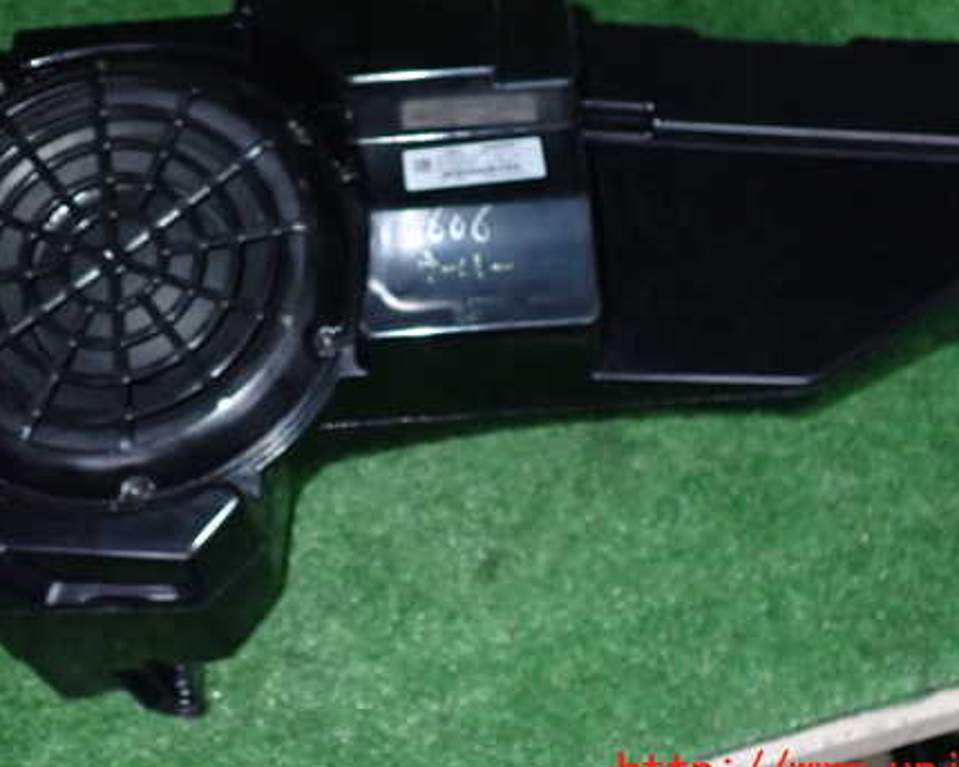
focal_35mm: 41
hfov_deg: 44.8
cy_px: 300
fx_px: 1163
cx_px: 452
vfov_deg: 36.3
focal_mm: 5.4
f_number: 6.3
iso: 800
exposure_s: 1/30
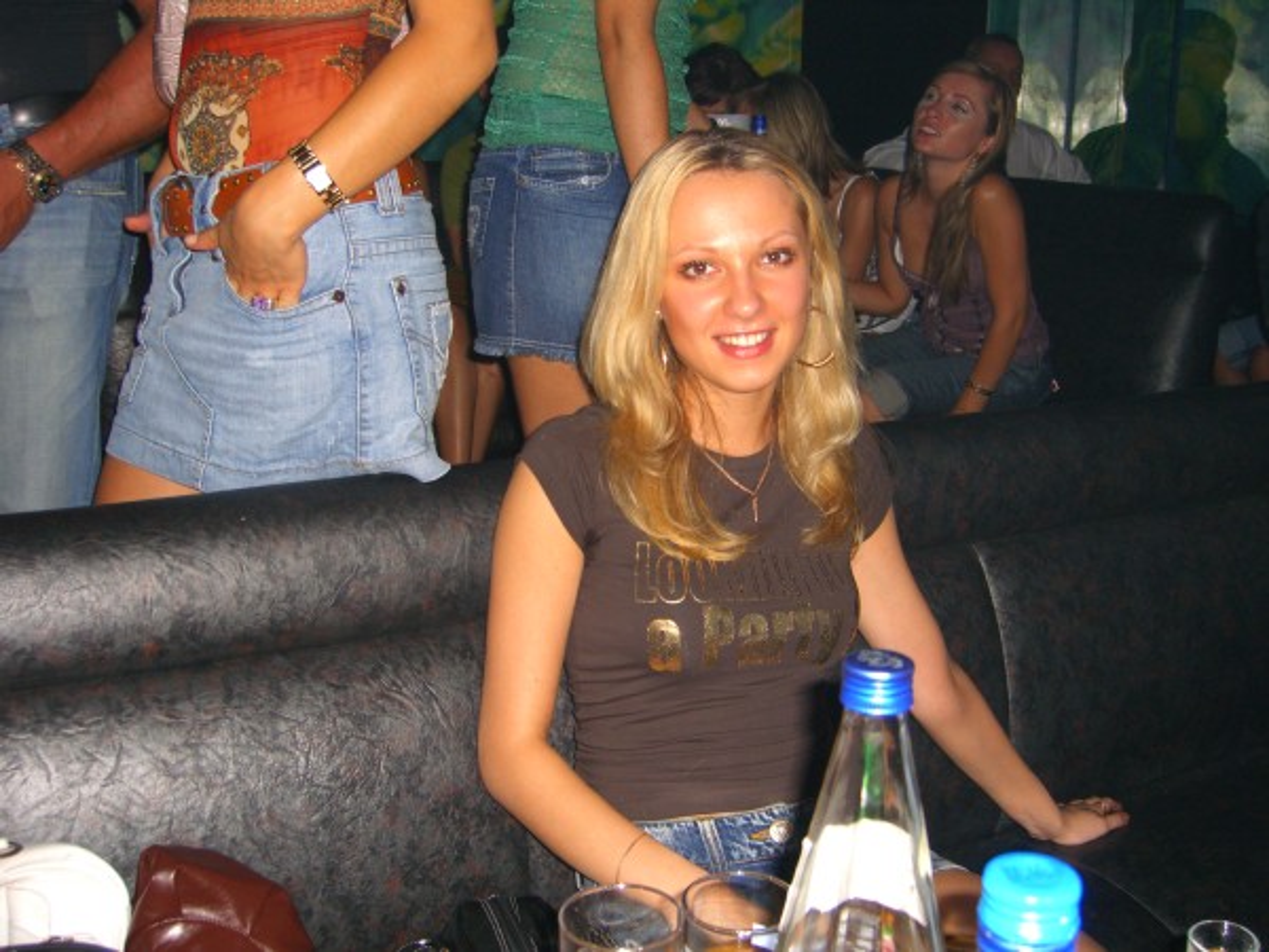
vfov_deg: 37.7
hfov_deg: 49.0
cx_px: 634
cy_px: 476
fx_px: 1393
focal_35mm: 38
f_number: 2.8
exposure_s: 1/60
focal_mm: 7.9
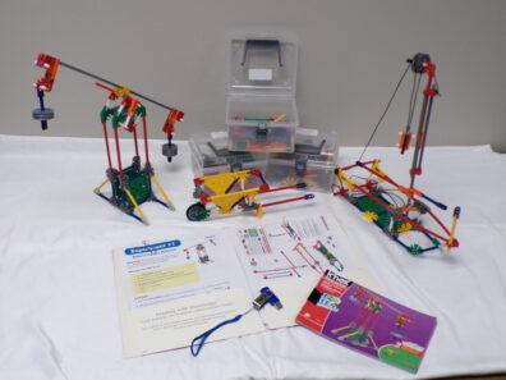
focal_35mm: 37
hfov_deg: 50.1
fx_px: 541
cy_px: 190
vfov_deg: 38.7
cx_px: 253
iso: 200
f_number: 3.3
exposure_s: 1/25
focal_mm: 6.6
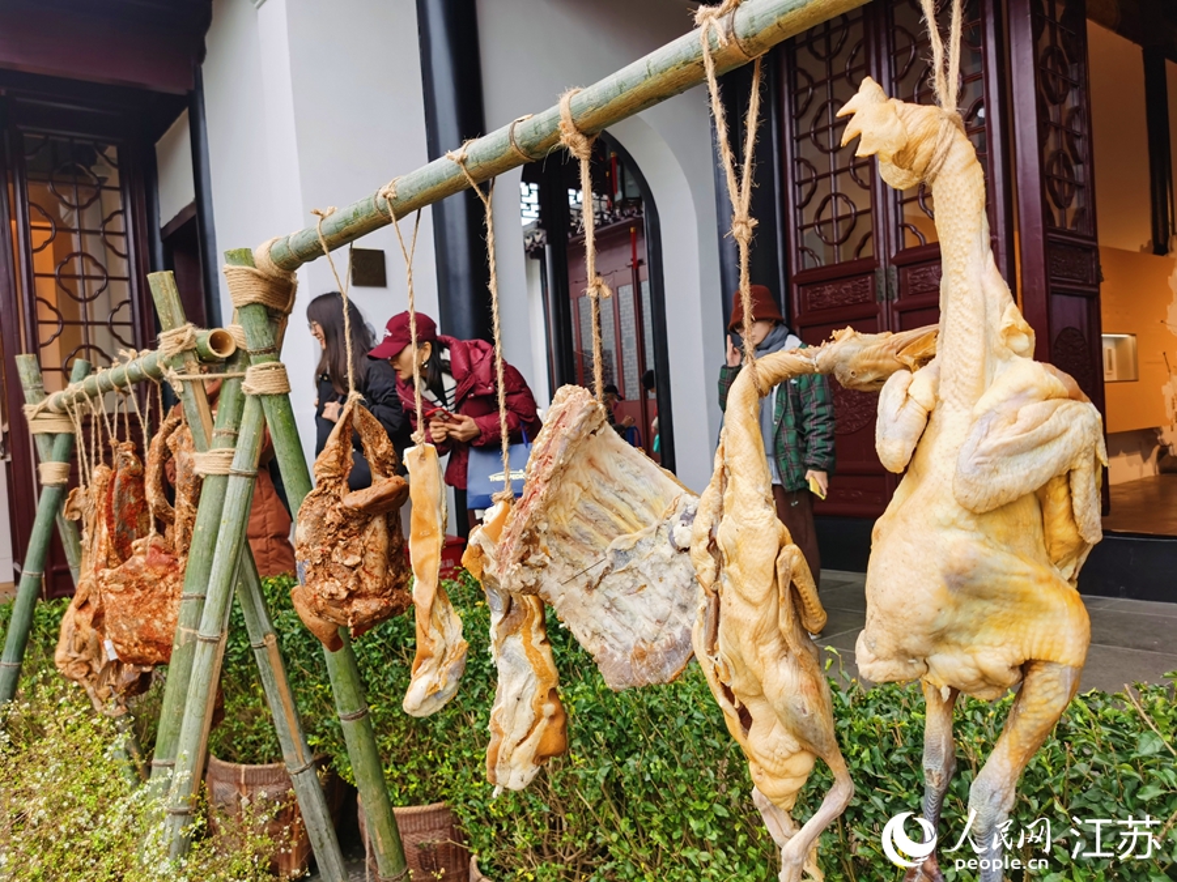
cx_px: 588
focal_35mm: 27
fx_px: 918
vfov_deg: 51.4
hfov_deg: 65.3
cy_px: 441
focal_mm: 5.56
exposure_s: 1/289
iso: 50
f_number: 1.6
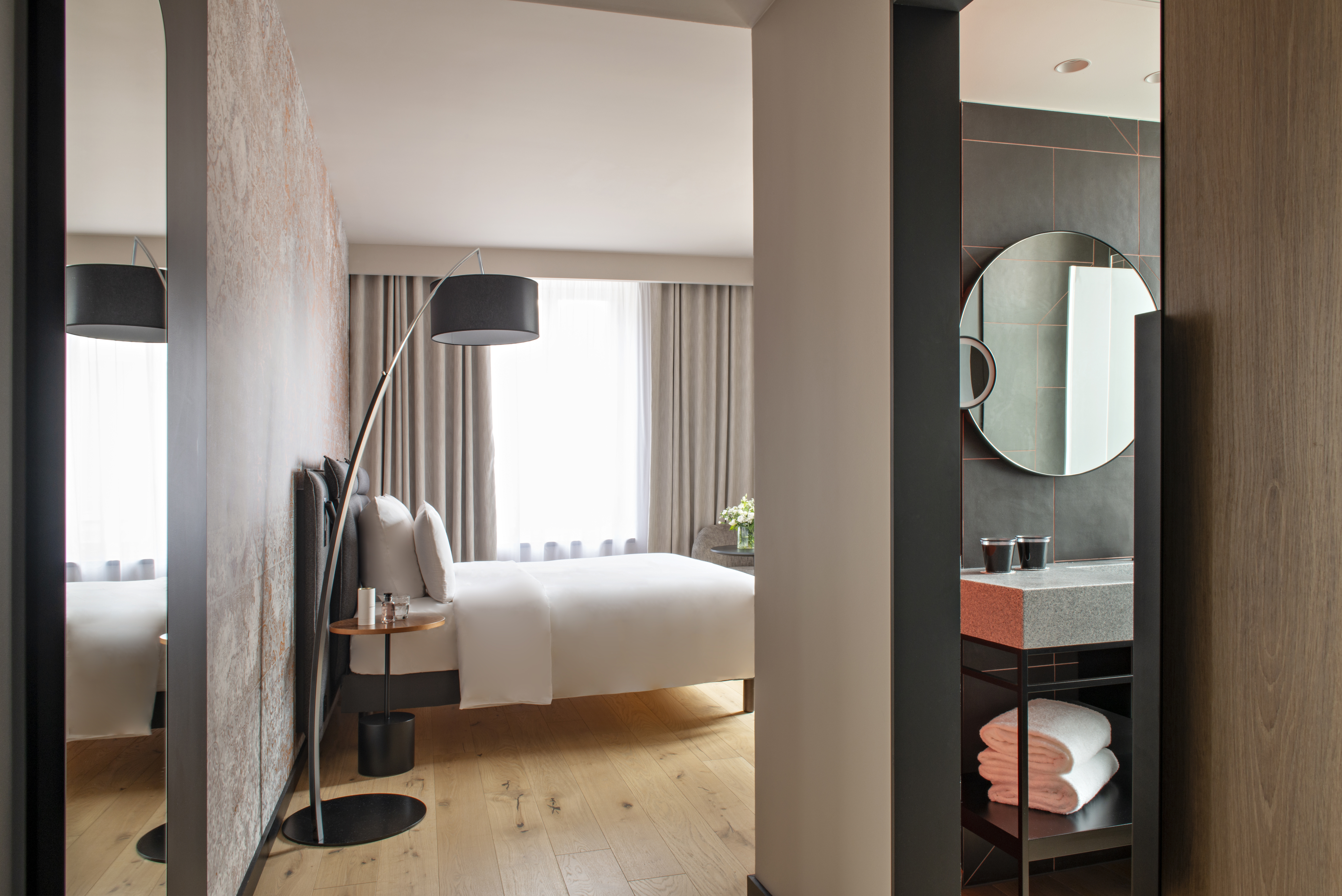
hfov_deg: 73.7
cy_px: 448
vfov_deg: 53.2
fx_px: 895
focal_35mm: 24
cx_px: 671
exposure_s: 3
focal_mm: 24
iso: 160
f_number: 16
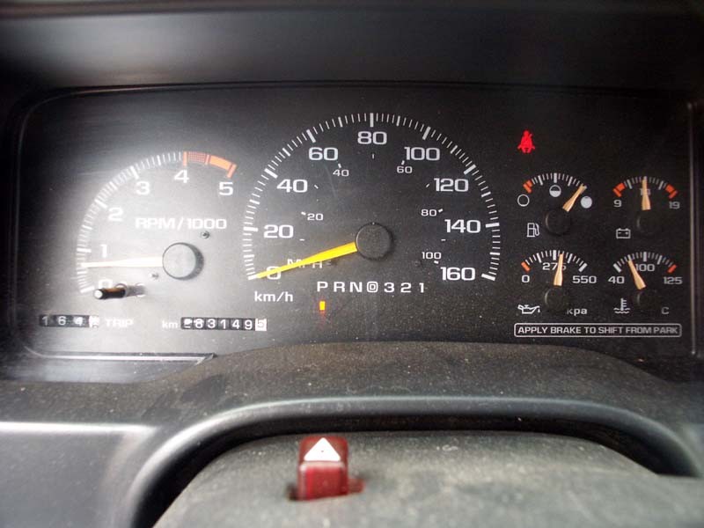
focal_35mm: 32
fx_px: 651
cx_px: 352
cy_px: 264
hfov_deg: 56.8
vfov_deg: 44.2
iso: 200
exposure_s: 1/20
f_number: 2.8
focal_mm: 8.41
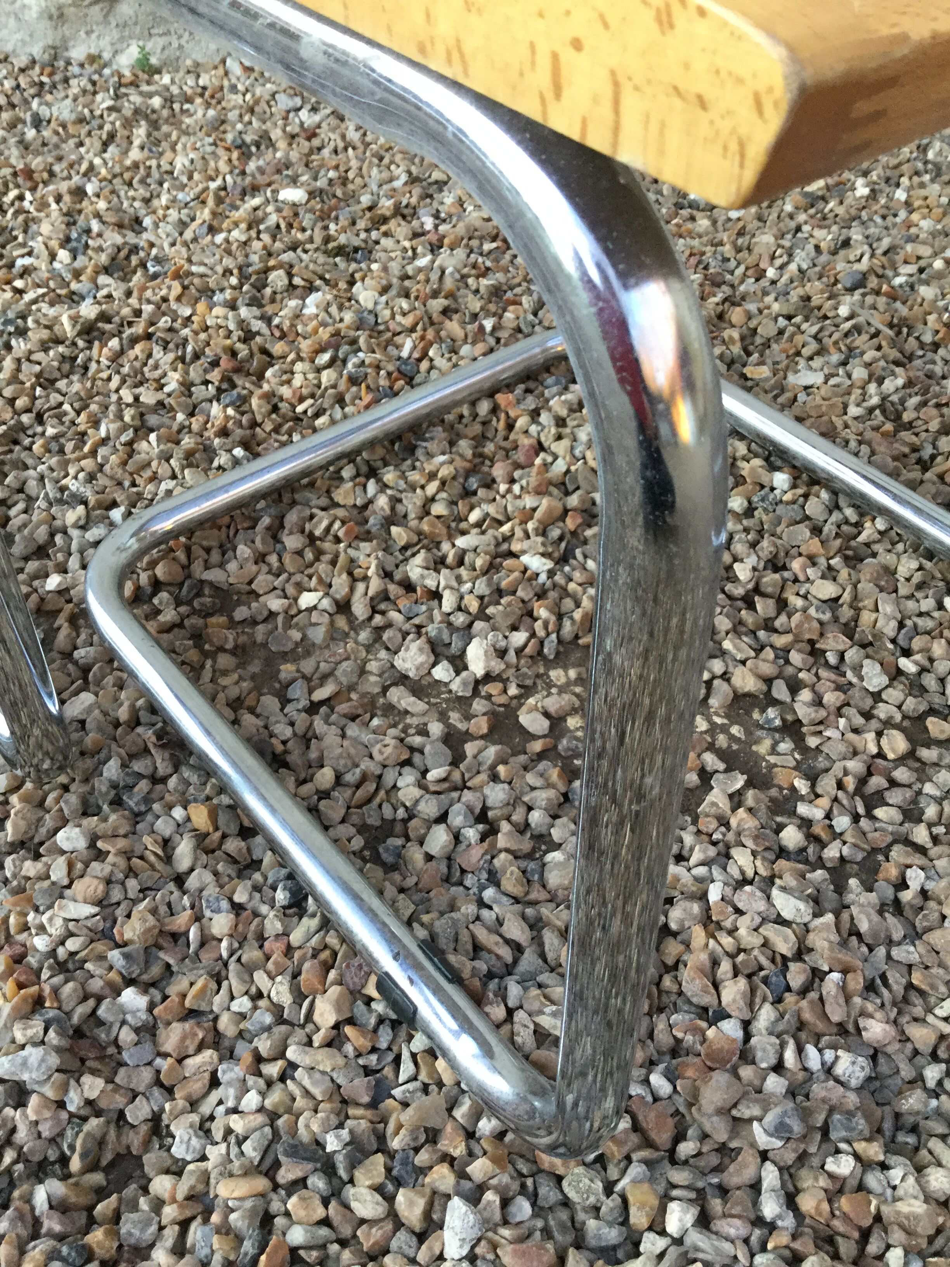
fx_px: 1134
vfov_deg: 58.4
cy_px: 634
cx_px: 475
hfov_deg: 45.4
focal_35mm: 31
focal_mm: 3.3
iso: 50
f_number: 2.4
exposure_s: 1/33
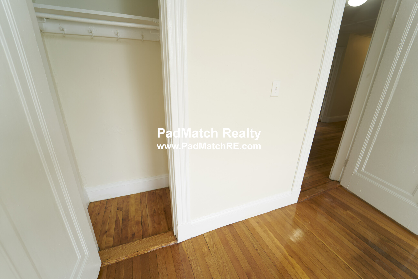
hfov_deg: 104.2
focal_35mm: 14
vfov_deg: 81.2
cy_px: 140
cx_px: 209
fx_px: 163
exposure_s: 1/15
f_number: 6.3
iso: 160
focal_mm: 14
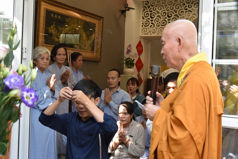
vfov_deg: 28.1
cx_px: 119
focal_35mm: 48
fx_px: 317
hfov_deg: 41.1
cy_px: 80
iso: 1250
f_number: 6.3
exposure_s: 1/160
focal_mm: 48
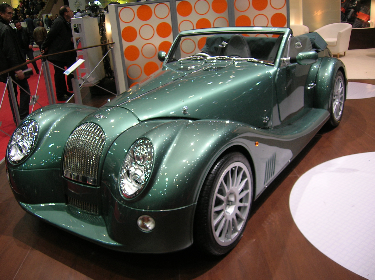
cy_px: 140
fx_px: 368
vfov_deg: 41.7
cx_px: 188
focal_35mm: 34
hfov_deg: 54.0
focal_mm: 5.7
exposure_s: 1/38
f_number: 2.9
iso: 50
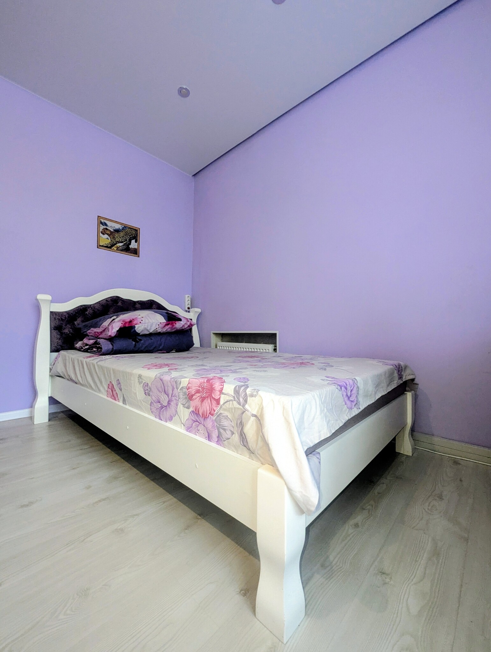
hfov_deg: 90.1
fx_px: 245
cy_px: 326
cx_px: 246
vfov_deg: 106.1
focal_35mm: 13
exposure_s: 1/36
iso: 284
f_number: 2.2
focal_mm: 1.95
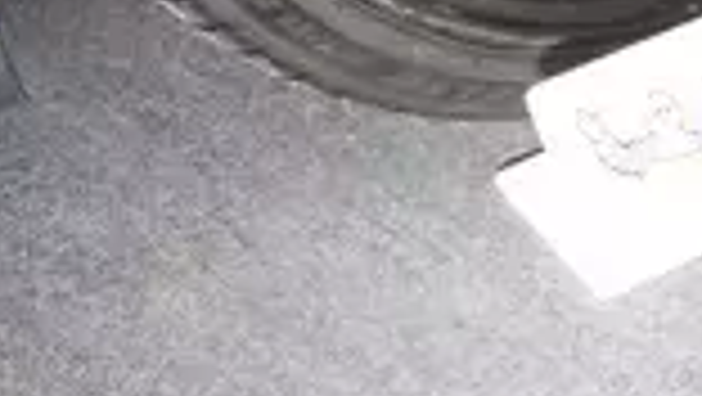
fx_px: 2179
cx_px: 666
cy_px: -482
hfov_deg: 17.9
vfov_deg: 9.5
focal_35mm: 117
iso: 500
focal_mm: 11
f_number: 3.5
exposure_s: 1/125
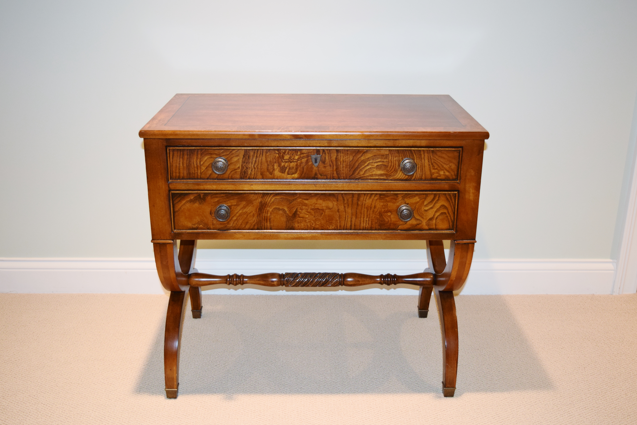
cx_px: 318
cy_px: 212
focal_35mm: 38
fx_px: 663
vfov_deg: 35.5
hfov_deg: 51.3
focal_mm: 25
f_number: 4
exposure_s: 1/60
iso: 800
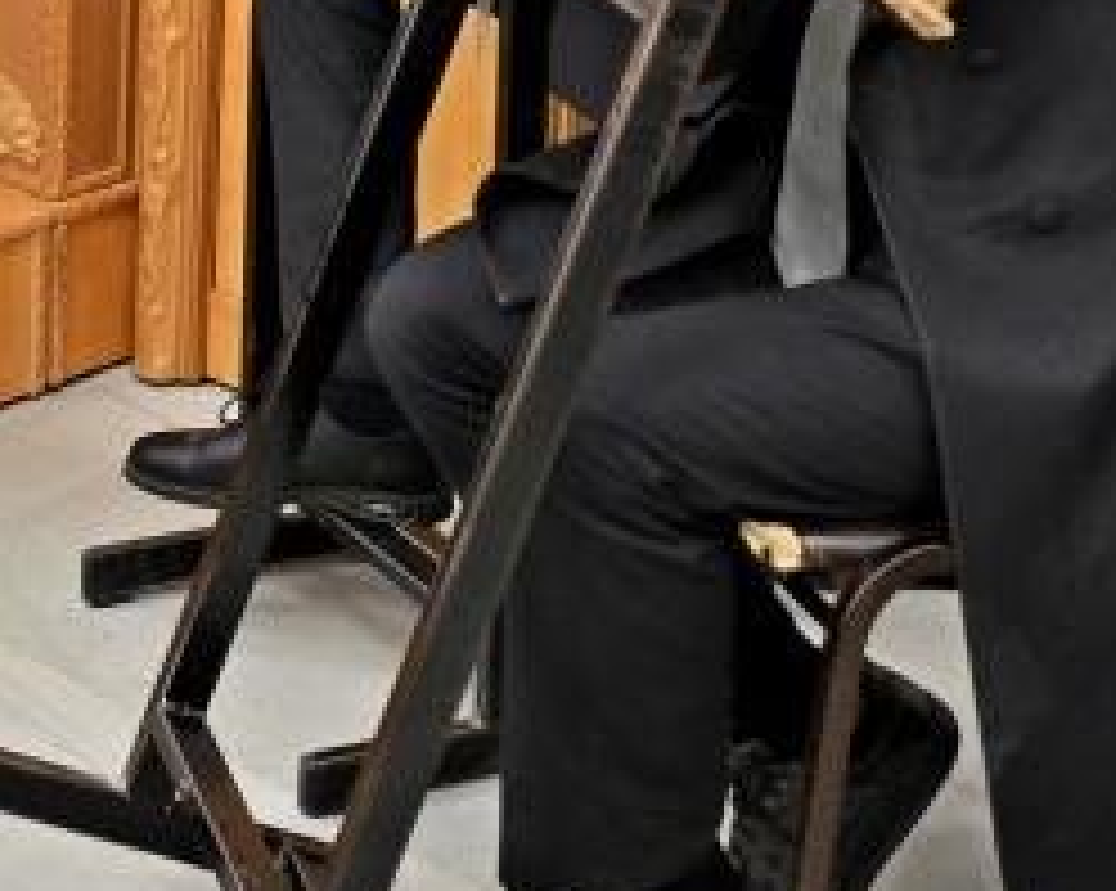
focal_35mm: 93
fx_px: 3069
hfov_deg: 20.0
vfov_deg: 15.0
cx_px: -4
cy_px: -538
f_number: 4
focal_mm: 24
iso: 500
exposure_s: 1/200
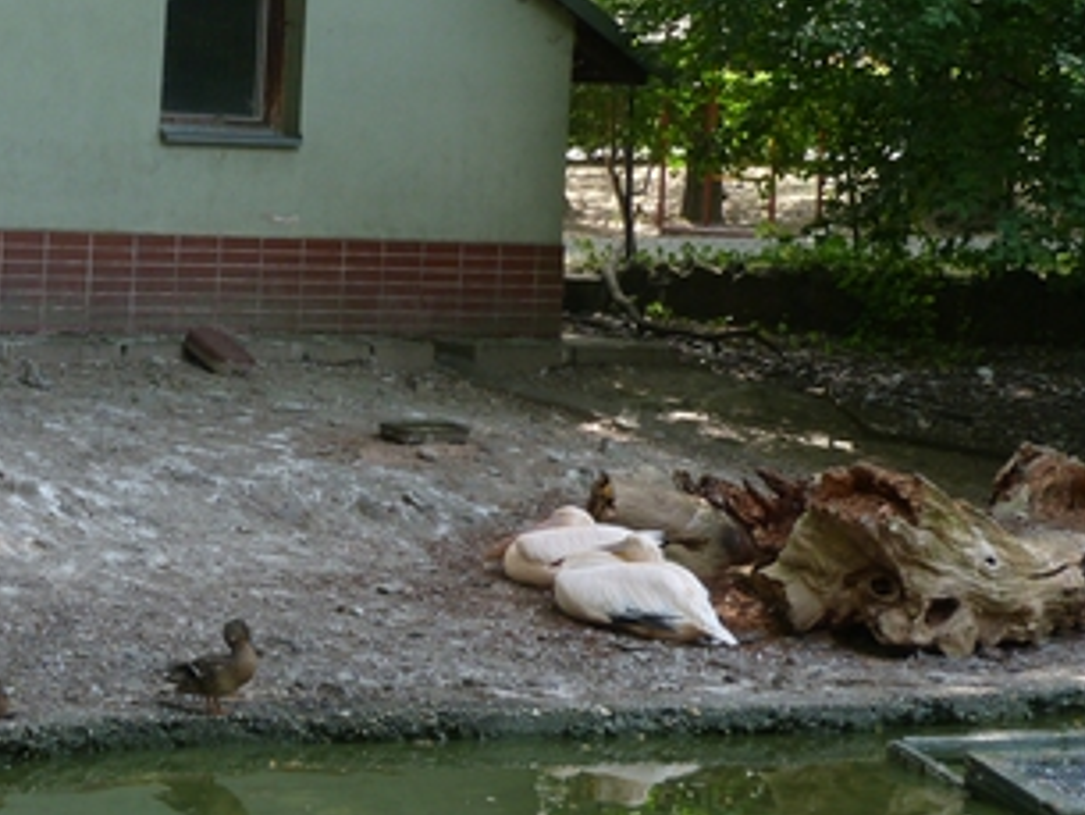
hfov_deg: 15.6
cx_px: 36
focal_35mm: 124
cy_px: 249
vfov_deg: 11.9
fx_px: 3888
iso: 100
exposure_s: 1/100
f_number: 3.6
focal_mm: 11.3
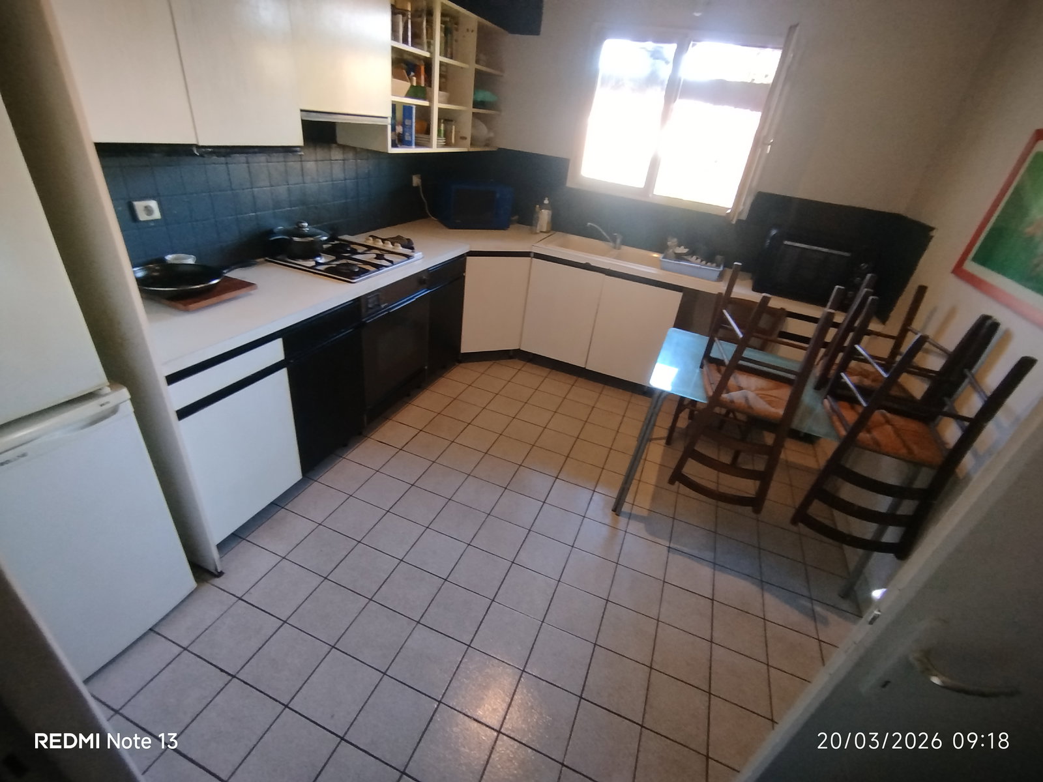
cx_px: 522
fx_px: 452
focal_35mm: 15
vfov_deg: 81.7
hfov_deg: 98.2
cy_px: 391
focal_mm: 1.65
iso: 200
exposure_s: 1/33
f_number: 2.2
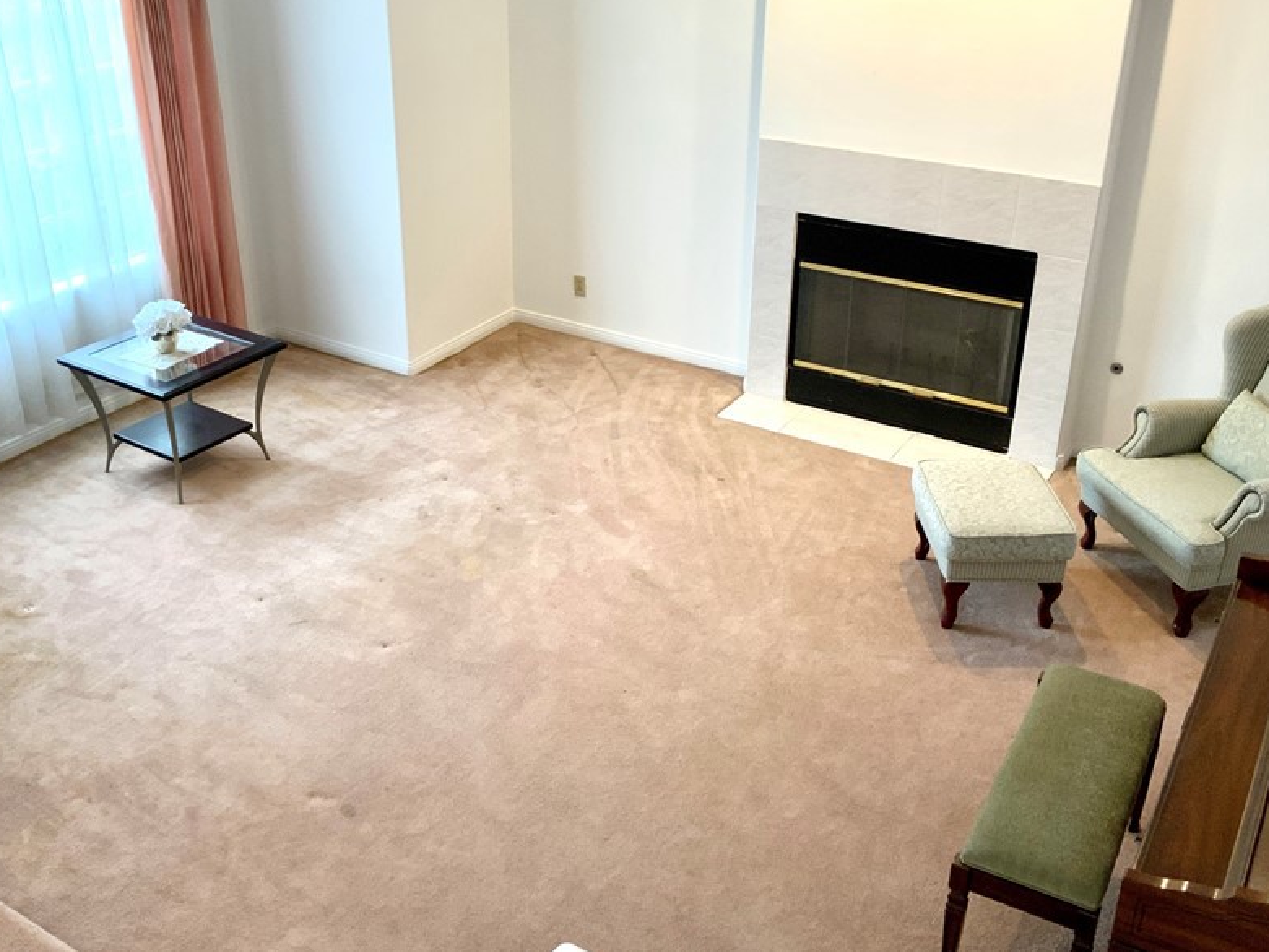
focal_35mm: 38
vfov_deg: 37.6
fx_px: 1393
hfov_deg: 49.0
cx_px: 603
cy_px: 379
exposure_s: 1/60
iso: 50
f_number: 1.8
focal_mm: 3
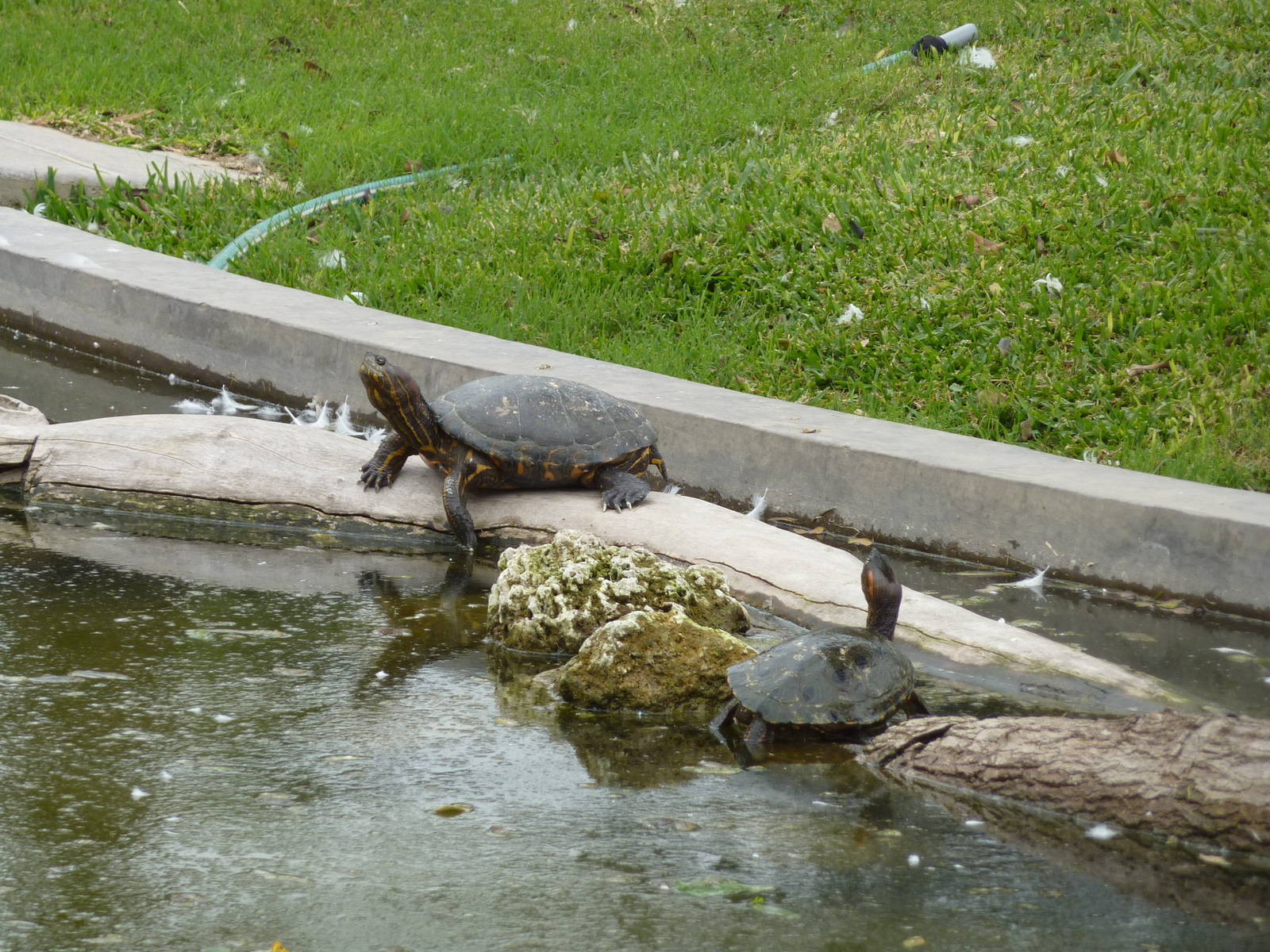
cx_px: 635
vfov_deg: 5.0
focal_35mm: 300
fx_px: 11006
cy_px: 476
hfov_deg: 6.6
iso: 80
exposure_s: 1/125
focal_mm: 49.2
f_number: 4.9
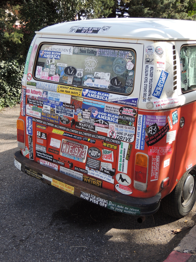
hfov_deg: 30.9
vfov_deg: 40.4
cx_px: 98
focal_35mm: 47
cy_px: 131
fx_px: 355
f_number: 3.5
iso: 100
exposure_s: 1/250
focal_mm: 8.3
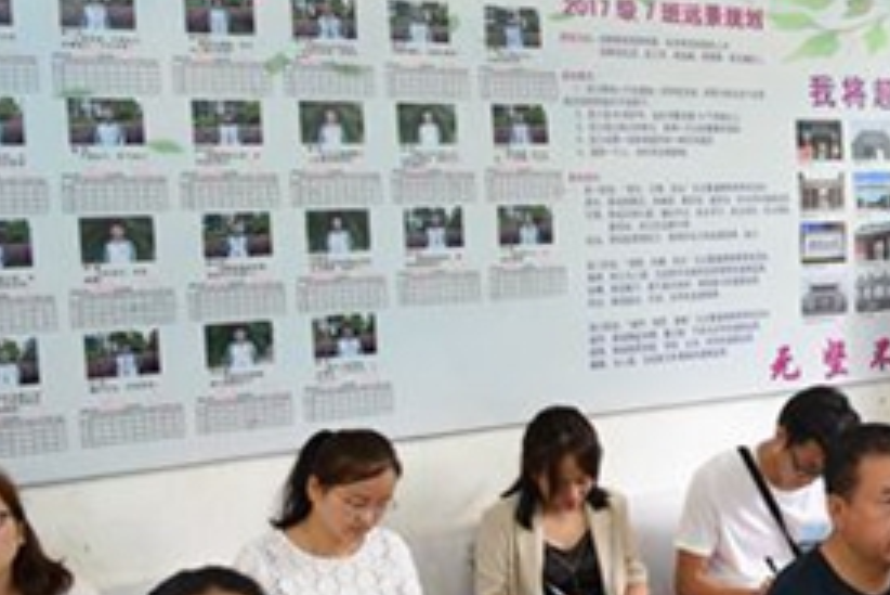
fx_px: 1385
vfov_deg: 24.2
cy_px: 350
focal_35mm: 56
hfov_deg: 32.4
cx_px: 919
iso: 800
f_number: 4
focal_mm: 24
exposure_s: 1/80
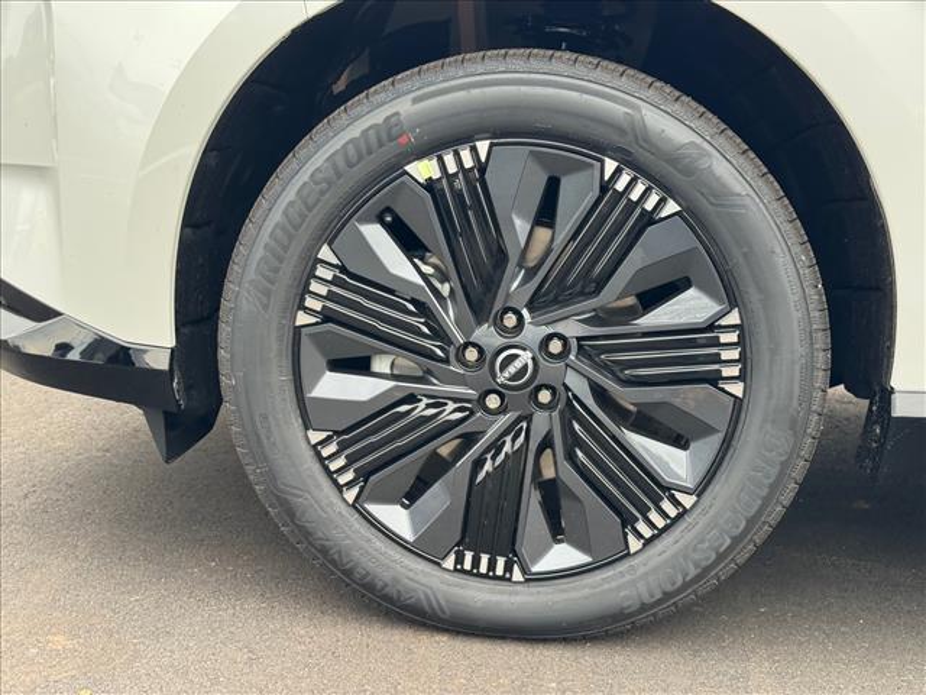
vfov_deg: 30.3
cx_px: 463
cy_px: 348
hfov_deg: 39.7
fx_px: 1284
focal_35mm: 48
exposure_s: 1/192
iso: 64
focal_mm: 6.76
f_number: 1.78
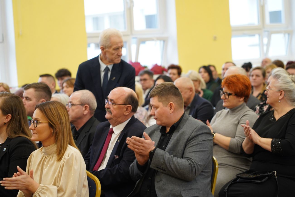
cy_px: 98
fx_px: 860
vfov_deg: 13.0
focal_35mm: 105
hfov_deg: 19.5
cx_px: 148
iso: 1600
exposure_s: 1/125
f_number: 4
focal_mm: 105
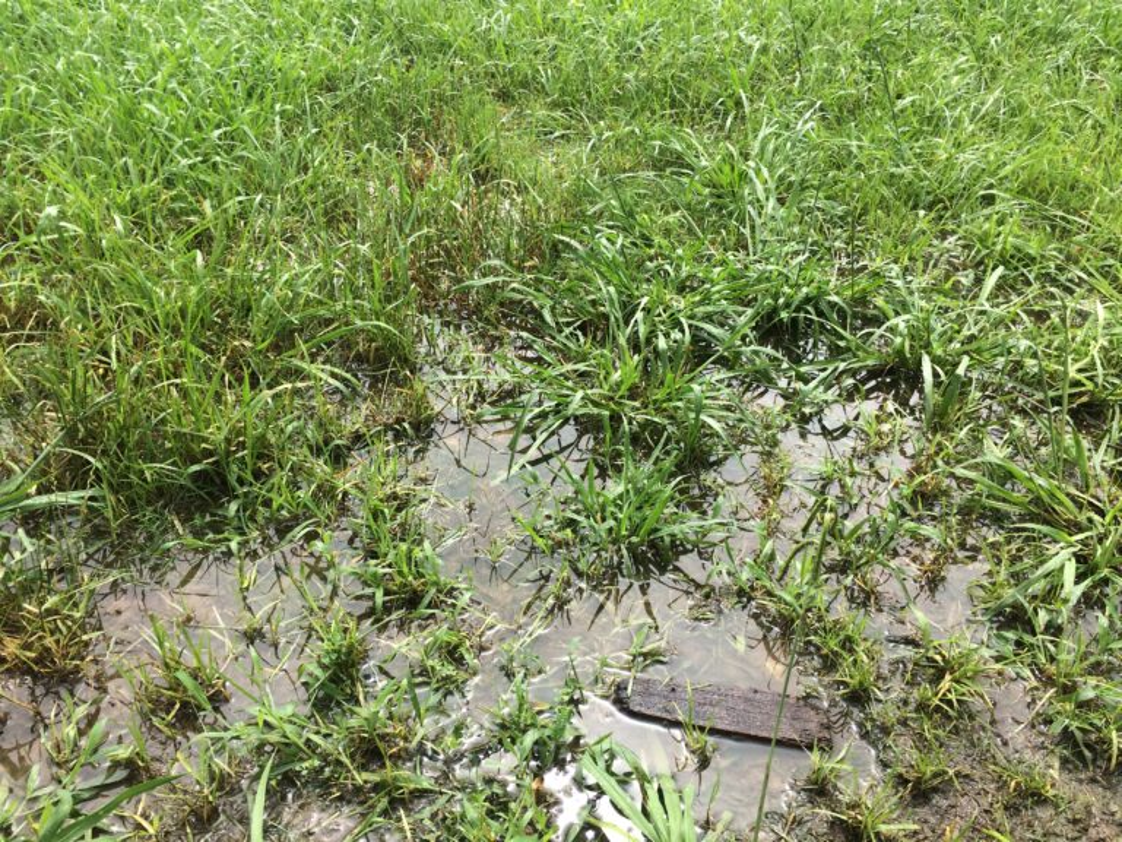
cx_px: 561
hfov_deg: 61.7
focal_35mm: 29
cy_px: 421
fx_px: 940
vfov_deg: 48.2
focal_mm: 4.15
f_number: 2.2
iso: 32
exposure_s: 1/1208
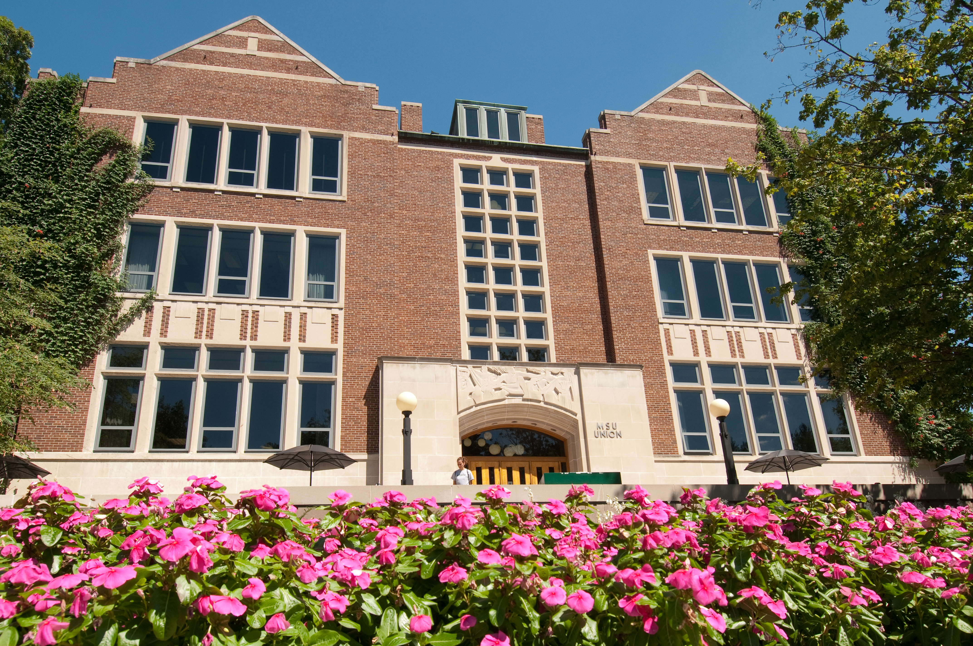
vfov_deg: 67.2
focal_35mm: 18
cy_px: 323
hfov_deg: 90.1
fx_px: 486
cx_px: 486
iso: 100
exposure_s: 1/160
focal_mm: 12
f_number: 9
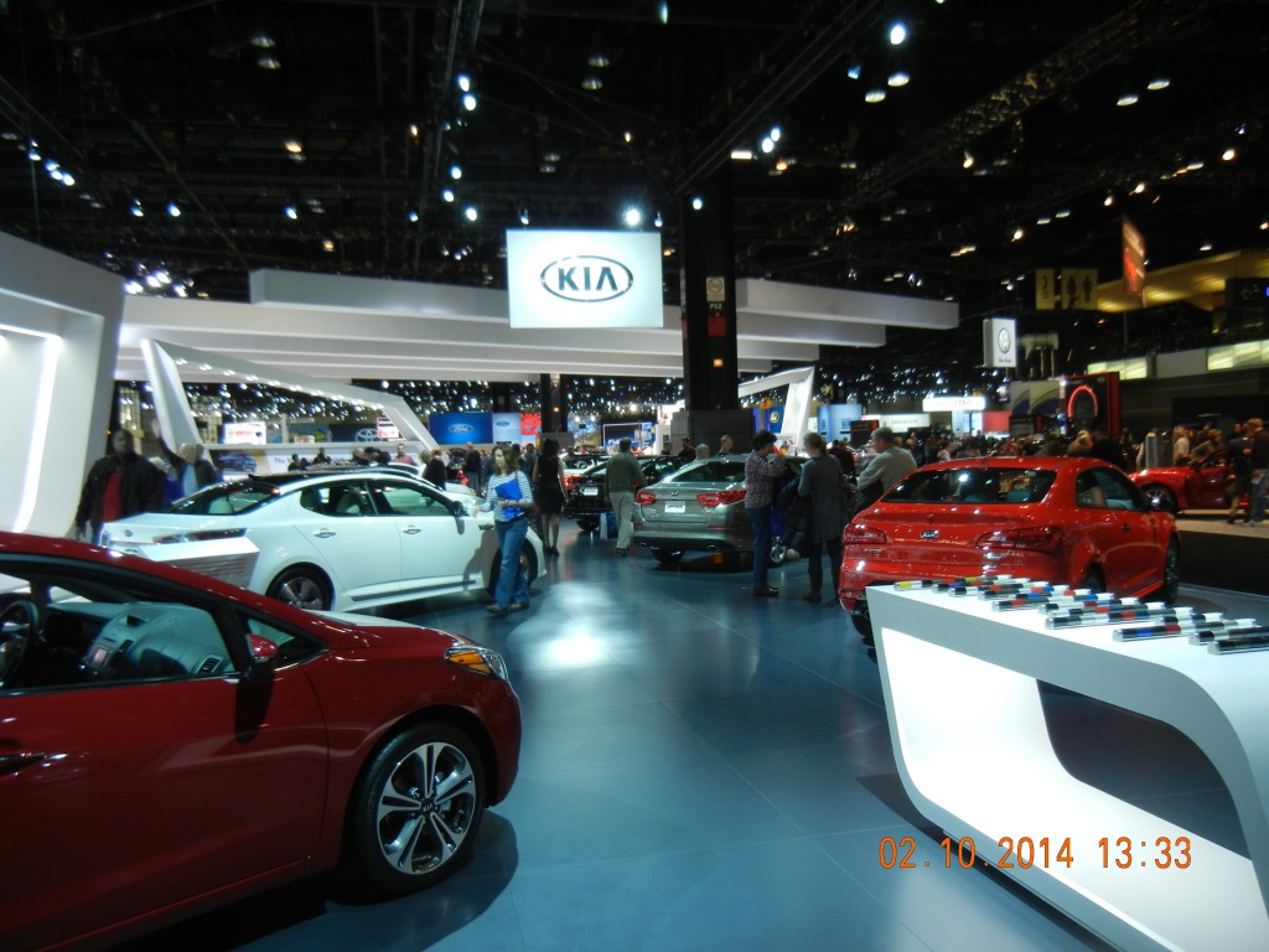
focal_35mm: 30
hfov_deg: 60.0
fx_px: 1100
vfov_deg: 46.8
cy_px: 476
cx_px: 634
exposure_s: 1/54.6
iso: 190
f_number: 3.5
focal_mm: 5.4
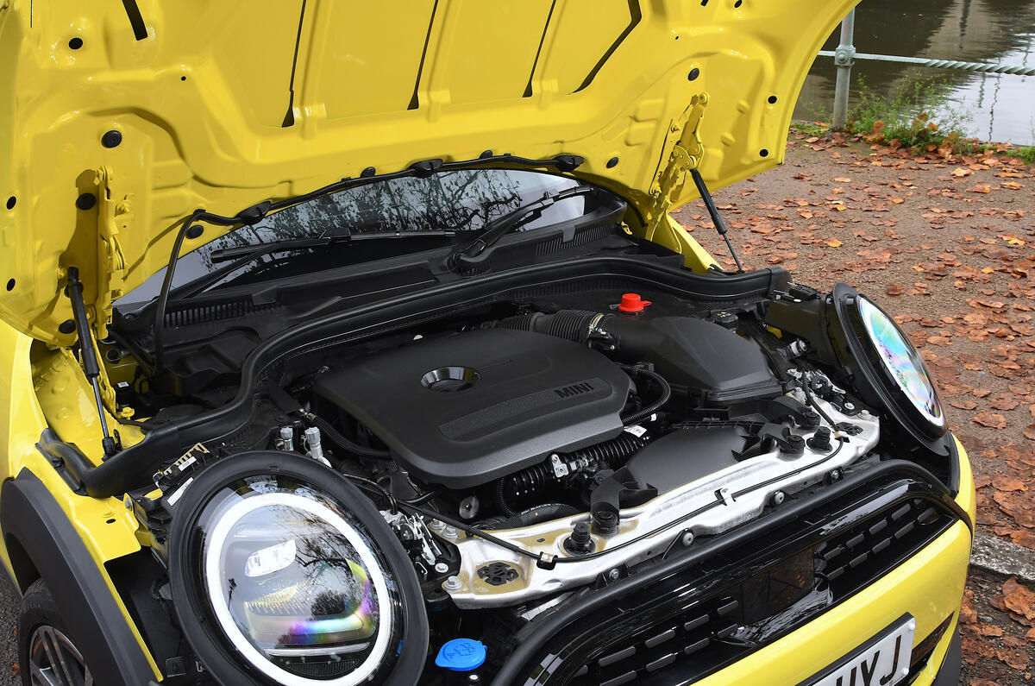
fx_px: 1033
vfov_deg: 36.7
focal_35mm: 36
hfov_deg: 53.2
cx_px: 518
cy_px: 343
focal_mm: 24
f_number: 9
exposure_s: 1/60
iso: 1000
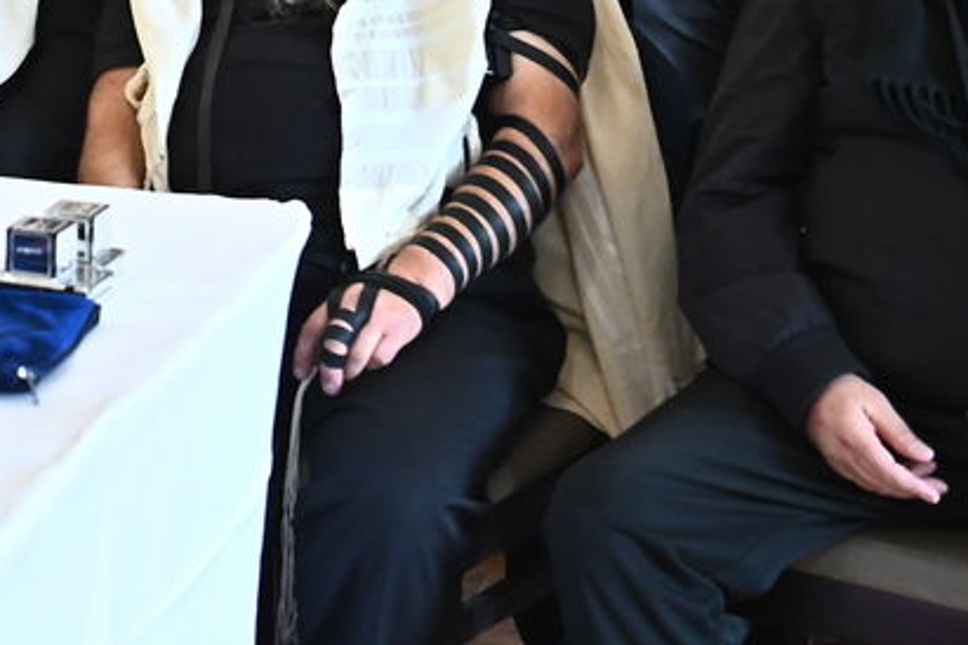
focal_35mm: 109
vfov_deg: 12.0
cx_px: -212
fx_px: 2931
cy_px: -339
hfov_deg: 17.8
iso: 3200
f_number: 3.5
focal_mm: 32
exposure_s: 1/200
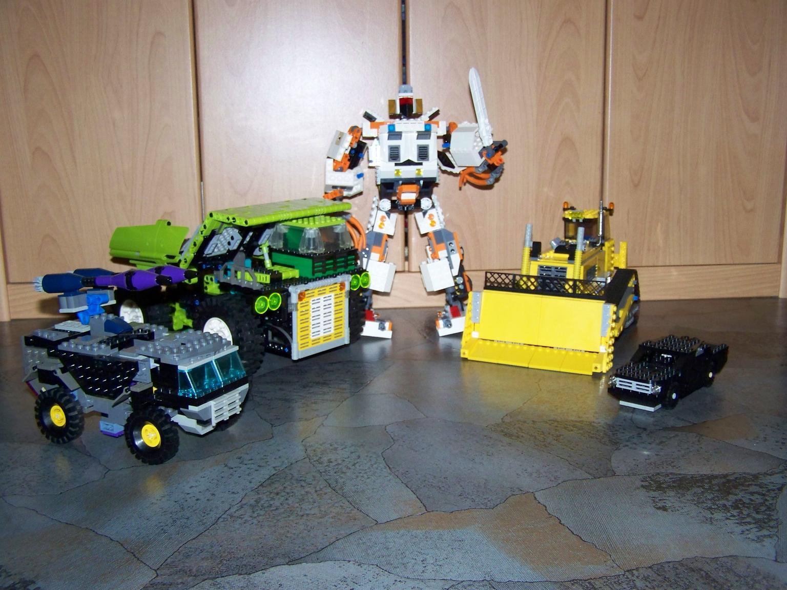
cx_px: 394
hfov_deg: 49.0
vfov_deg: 37.7
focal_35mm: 38
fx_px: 864
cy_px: 295
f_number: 2.8
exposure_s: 1/30
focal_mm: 6.3
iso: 200
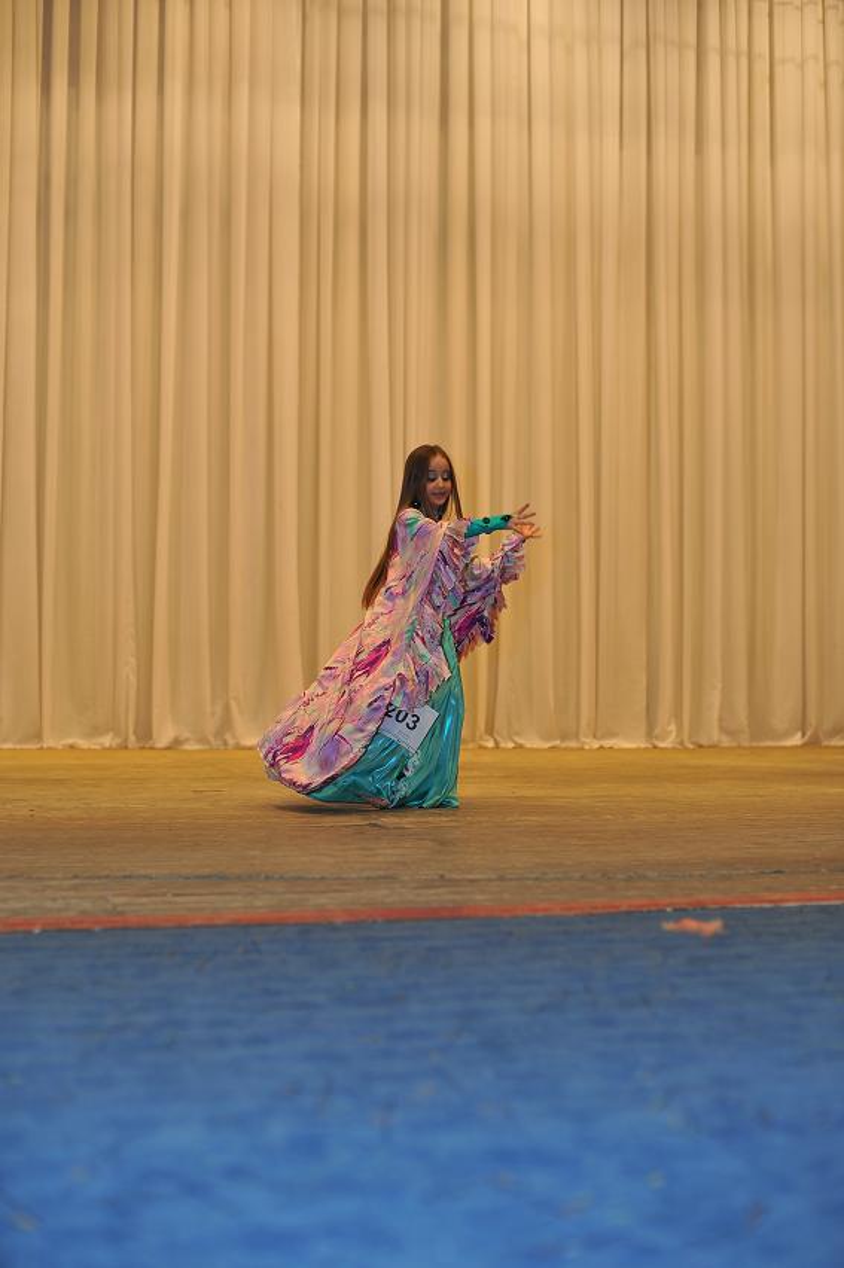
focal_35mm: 50
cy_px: 634
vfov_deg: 39.6
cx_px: 422
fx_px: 1760
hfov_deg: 27.0
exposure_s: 1/200
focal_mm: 50
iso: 200
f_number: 2.8
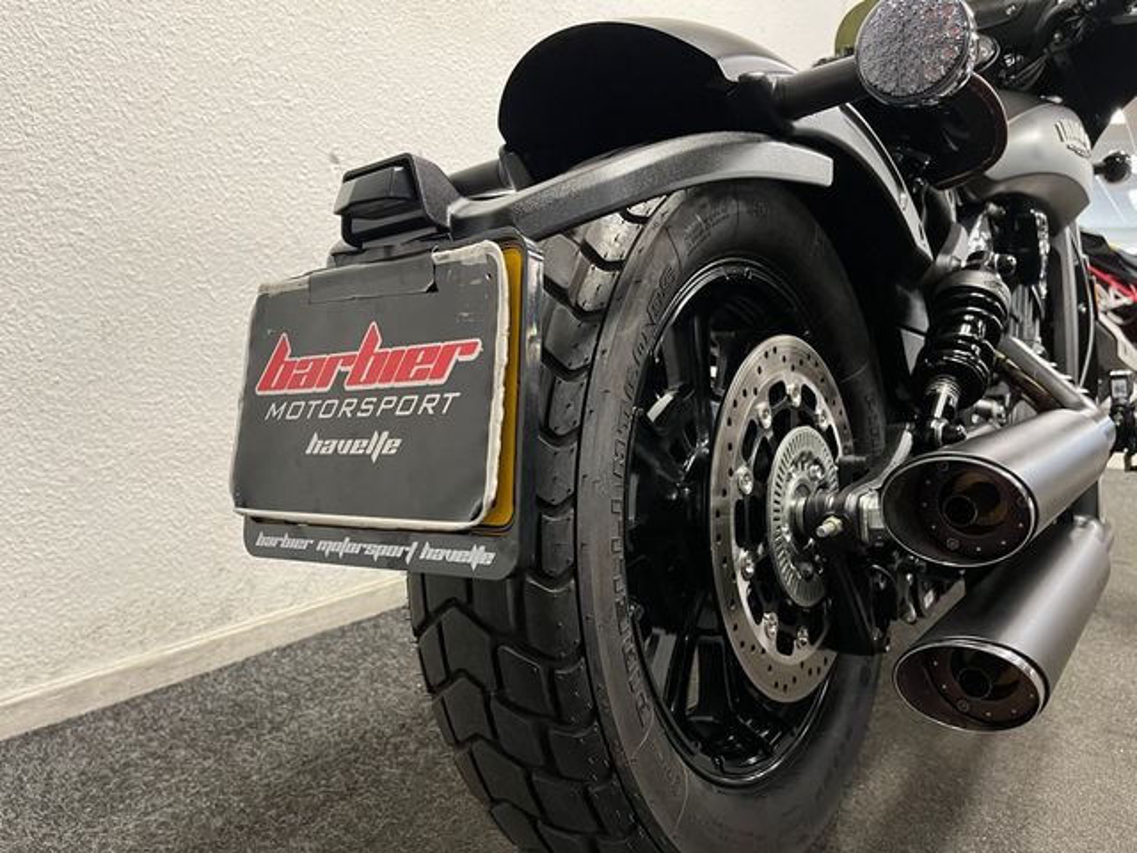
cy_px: 426
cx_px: 568
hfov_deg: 67.3
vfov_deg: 53.1
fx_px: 854
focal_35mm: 26
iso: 250
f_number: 1.6
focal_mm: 5.1
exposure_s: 1/50
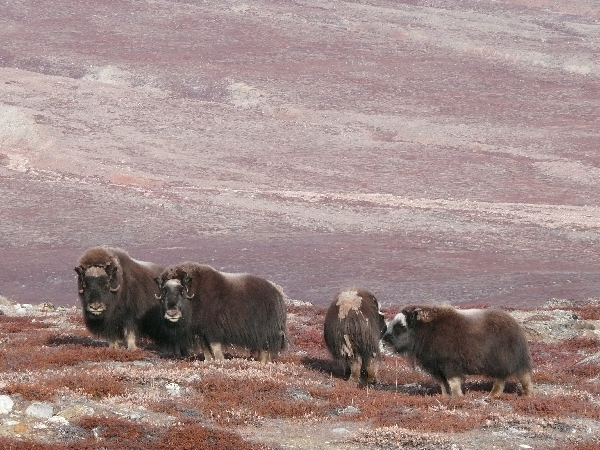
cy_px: 225
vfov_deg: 3.2
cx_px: 300
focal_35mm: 469
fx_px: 8129
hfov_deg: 4.2
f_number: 7.1
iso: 400
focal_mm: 88.8
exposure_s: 1/500
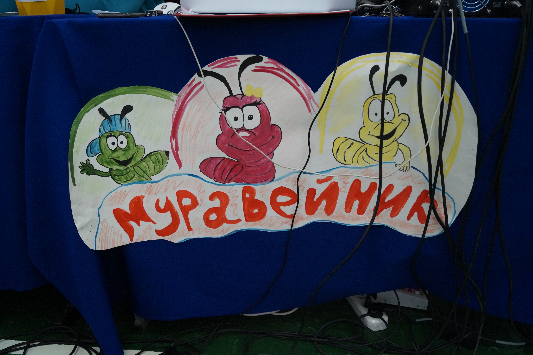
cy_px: 178
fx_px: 444
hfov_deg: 62.0
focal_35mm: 30
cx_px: 266
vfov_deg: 43.6
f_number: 3.5
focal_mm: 20
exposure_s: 1/160
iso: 1600
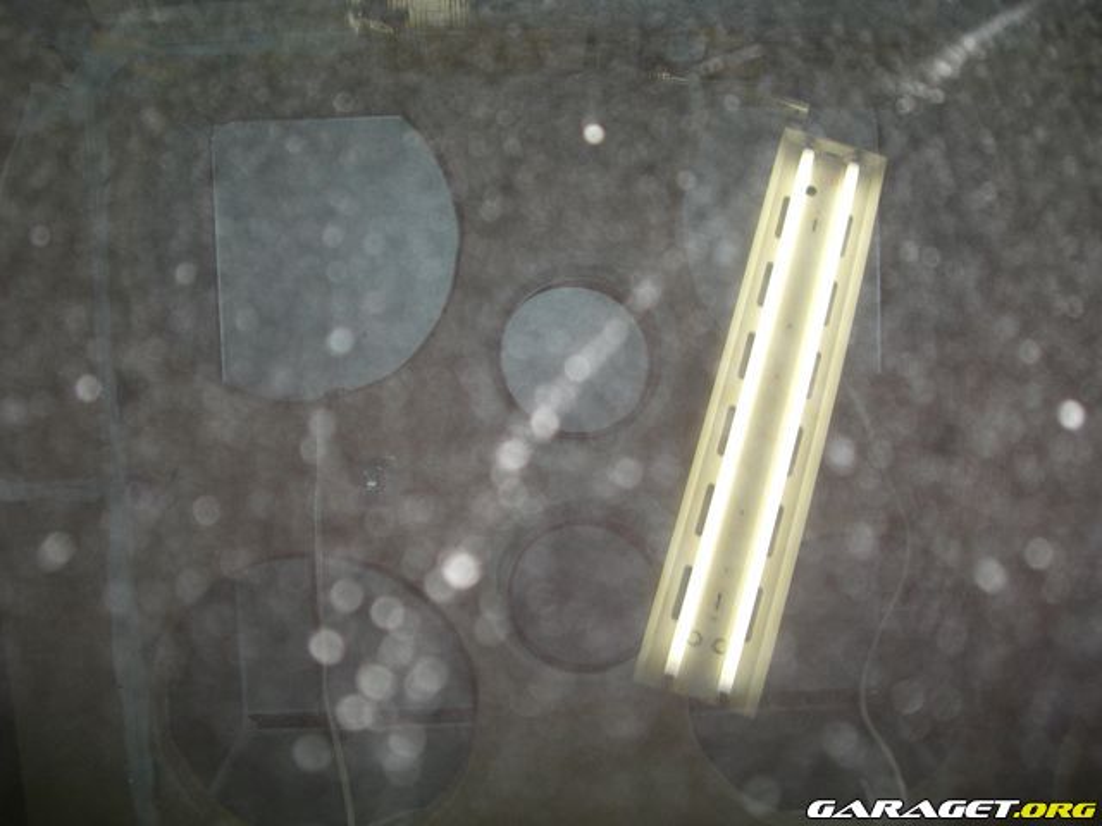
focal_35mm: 38
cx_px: 551
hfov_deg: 49.0
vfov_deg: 37.7
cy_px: 413
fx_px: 1210
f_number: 2.7
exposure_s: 1/60
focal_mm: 6.2
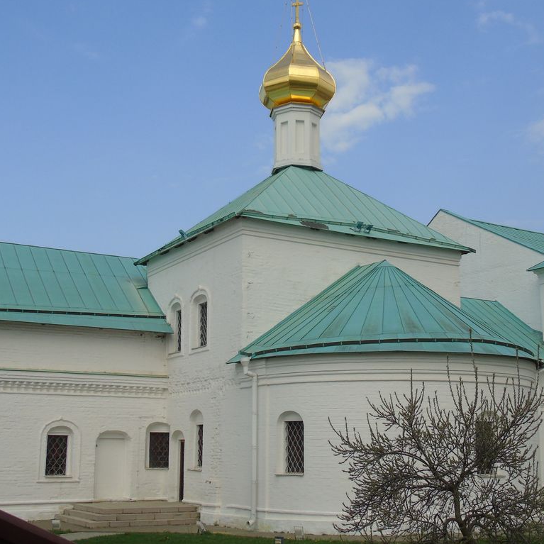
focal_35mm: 47
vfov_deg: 36.1
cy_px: 257
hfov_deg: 36.1
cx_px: 276
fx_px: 836
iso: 80
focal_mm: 6.1
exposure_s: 1/800
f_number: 3.8
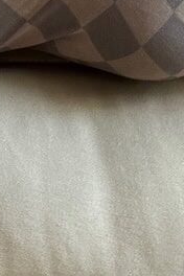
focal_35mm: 101
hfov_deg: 12.9
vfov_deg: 18.9
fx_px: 774
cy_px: -74
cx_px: -78
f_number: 1.8
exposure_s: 1/60
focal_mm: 6.8
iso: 400
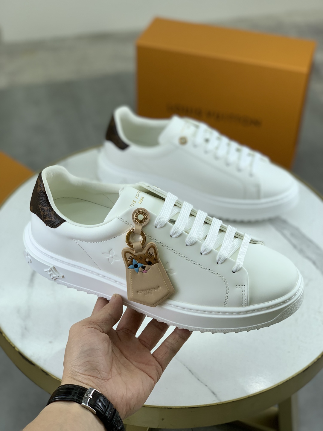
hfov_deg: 28.0
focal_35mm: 52
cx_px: 162
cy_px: 216
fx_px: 647
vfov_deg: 36.8
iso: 16
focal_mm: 6
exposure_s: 1/184
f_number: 2.4
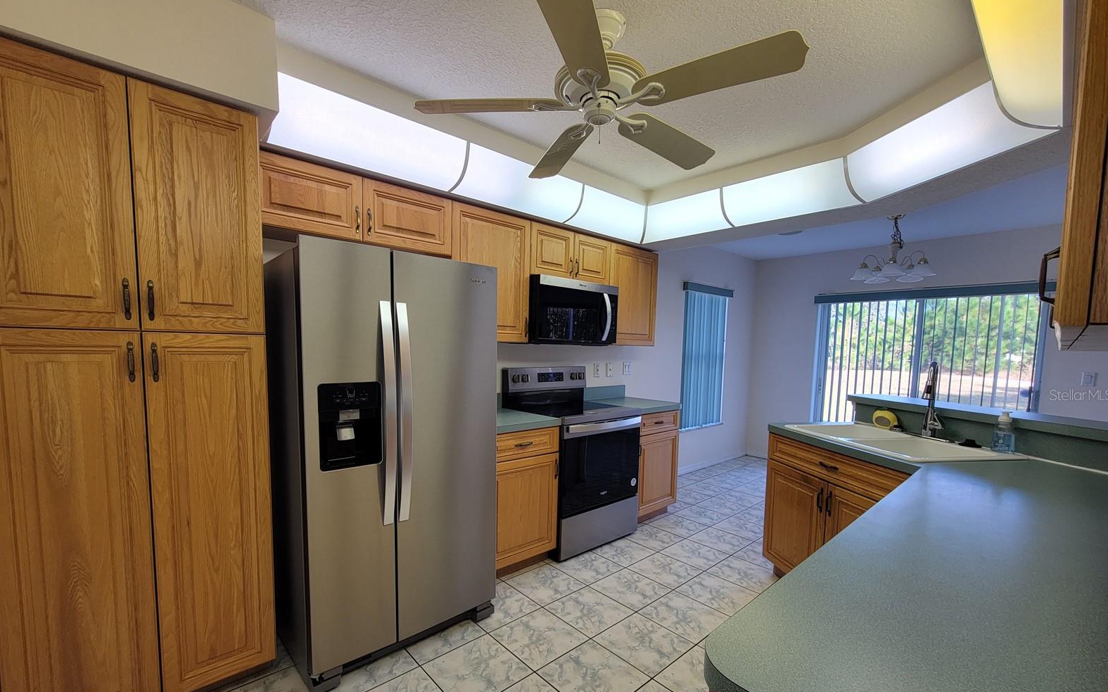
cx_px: 553
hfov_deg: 105.3
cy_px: 395
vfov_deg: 78.2
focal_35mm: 14
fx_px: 423
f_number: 2.2
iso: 64
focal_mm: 2.2
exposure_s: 1/79.9
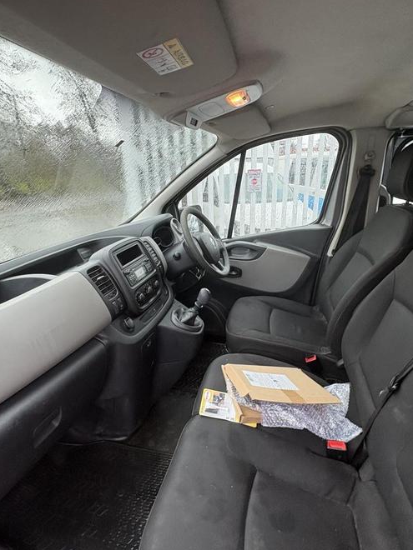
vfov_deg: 84.7
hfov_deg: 68.6
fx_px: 302
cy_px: 272
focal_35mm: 19
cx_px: 196
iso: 125
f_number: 2.2
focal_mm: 2.22
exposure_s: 1/99
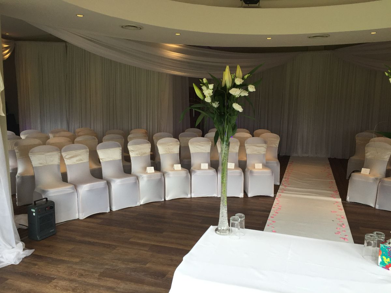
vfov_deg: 48.2
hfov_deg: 61.7
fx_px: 328
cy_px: 146
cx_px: 196
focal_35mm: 29
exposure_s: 1/120
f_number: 2.2
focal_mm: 4.15
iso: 40
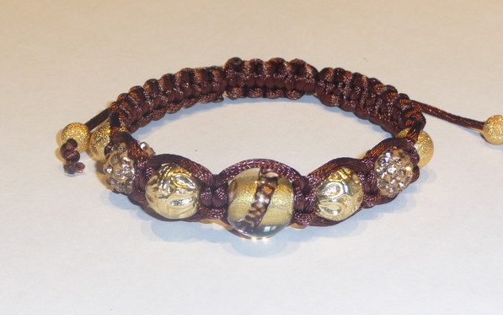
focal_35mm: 98
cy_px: 184
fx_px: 1343
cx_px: 251
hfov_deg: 21.2
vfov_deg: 13.3
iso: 100
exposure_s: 1/30
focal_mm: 9.3
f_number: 4.3
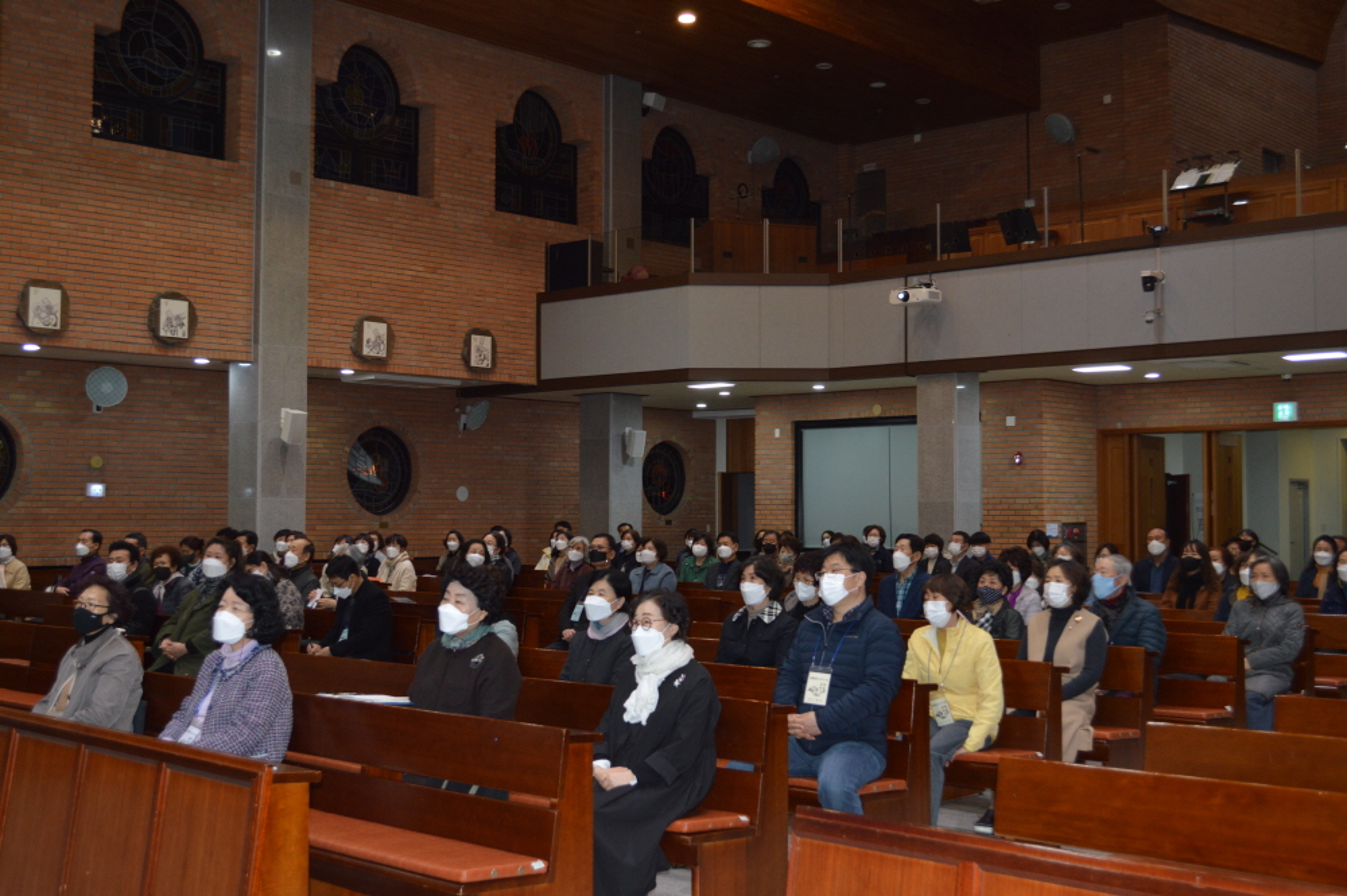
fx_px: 1570
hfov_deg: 46.4
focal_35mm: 42
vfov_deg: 31.8
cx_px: 674
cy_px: 448
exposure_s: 1/60
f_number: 4.5
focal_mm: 28
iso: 400
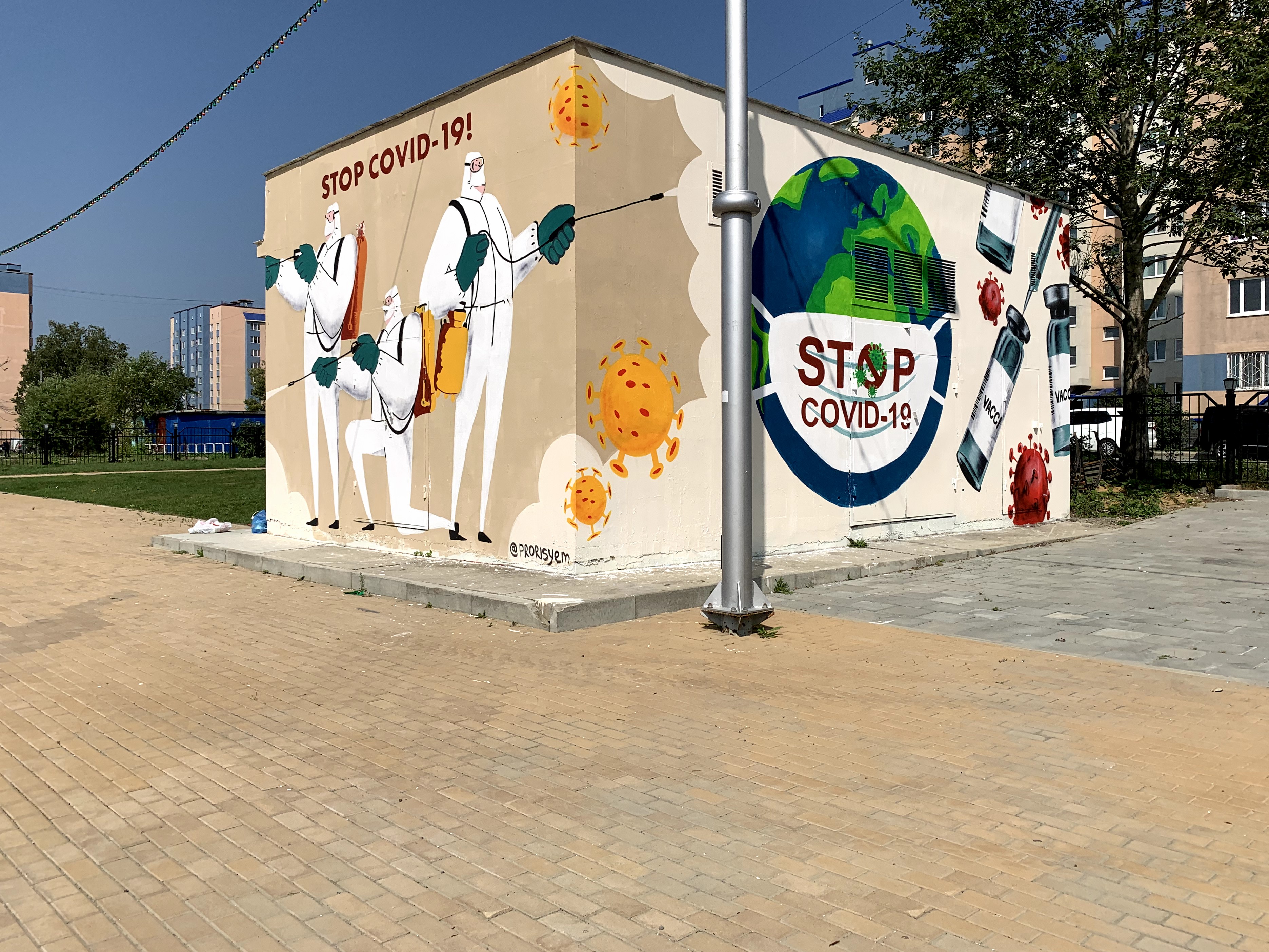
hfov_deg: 63.4
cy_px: 464
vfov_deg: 49.7
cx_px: 673
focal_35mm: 28
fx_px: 1026
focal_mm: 4.25
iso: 25
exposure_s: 1/5714
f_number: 1.8
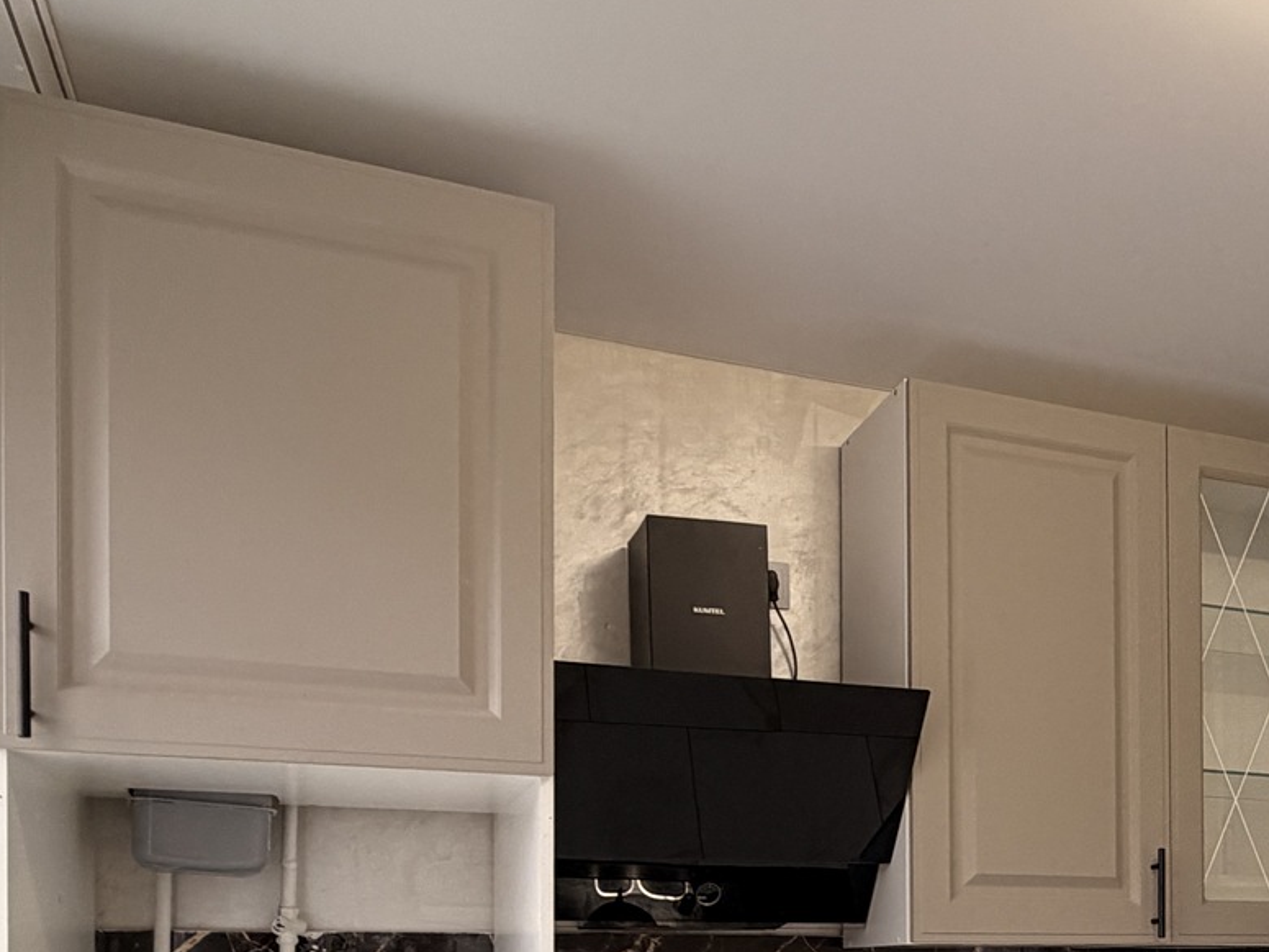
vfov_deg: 35.0
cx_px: 915
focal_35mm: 37
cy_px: 959
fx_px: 1356
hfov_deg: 48.6
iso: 200
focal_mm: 2.22
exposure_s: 1/100
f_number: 2.2
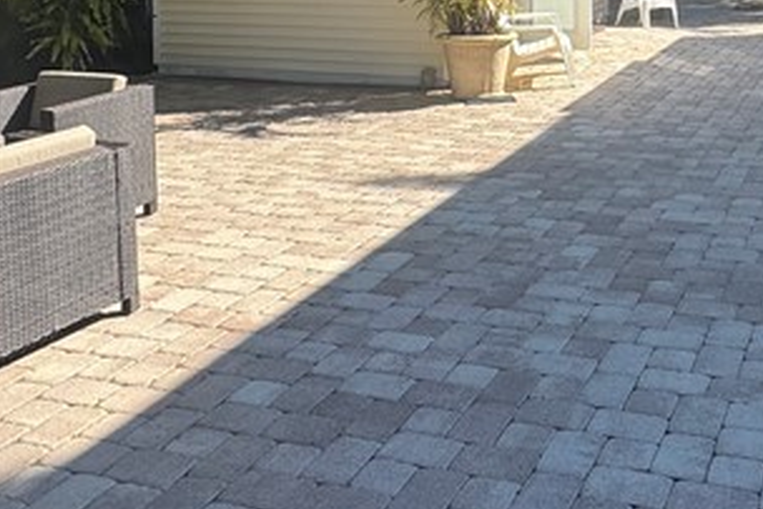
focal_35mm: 49
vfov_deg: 25.0
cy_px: -90
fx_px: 1039
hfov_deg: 39.4
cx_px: 555
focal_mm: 2.22
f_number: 2.2
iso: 40
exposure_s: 1/868
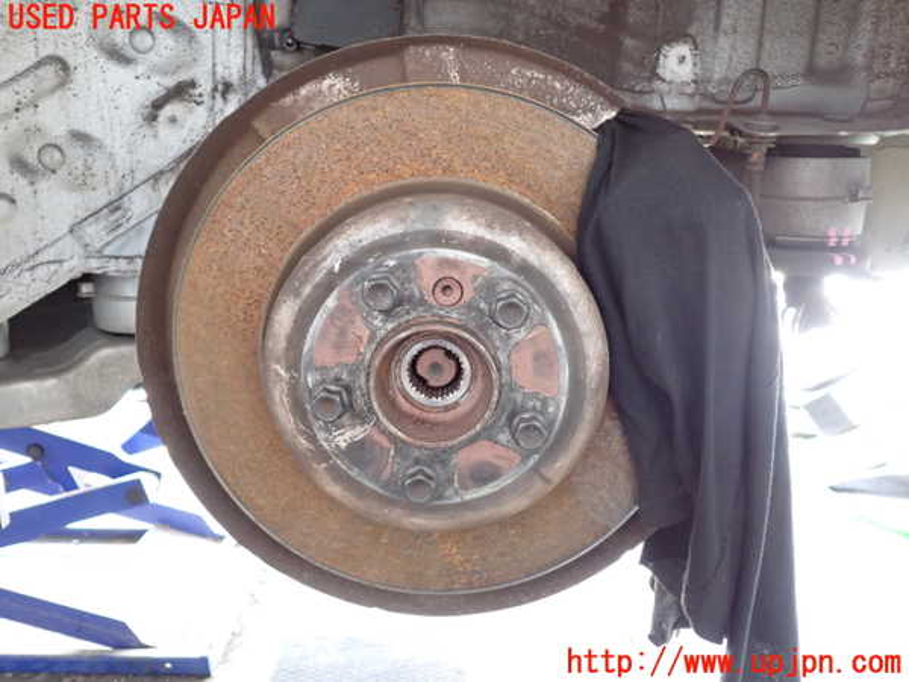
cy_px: 341
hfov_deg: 60.0
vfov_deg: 46.8
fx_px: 788
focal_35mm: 30
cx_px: 454
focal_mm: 5.4
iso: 320
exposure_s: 1/30
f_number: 2.3
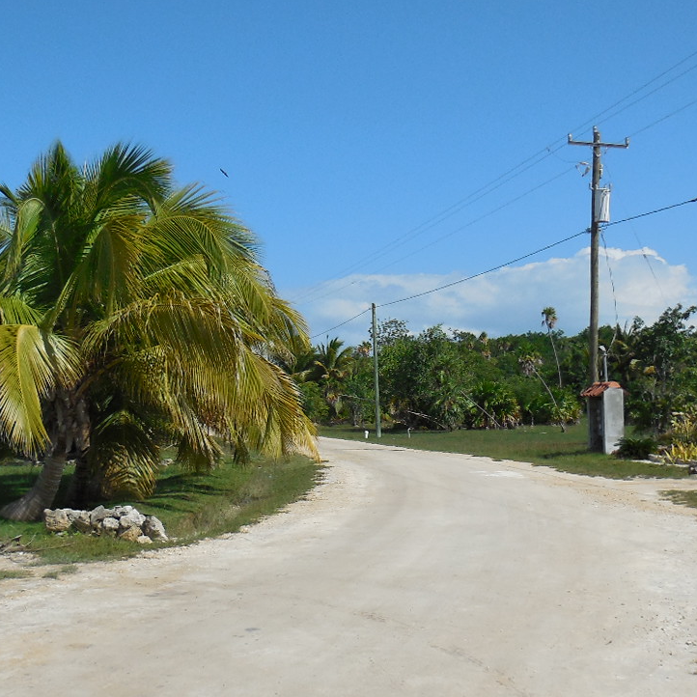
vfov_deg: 34.5
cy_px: 427
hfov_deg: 34.7
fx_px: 1116
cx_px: 360
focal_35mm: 49
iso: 125
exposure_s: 1/800
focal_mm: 4.5
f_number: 6.2
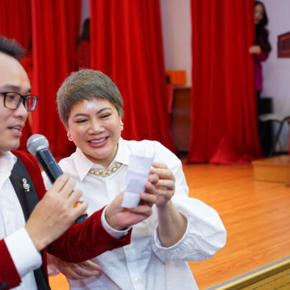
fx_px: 626
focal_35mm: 66
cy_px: 145
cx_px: 109
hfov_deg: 26.0
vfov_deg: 26.1
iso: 800
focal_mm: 51
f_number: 3.5
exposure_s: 1/60
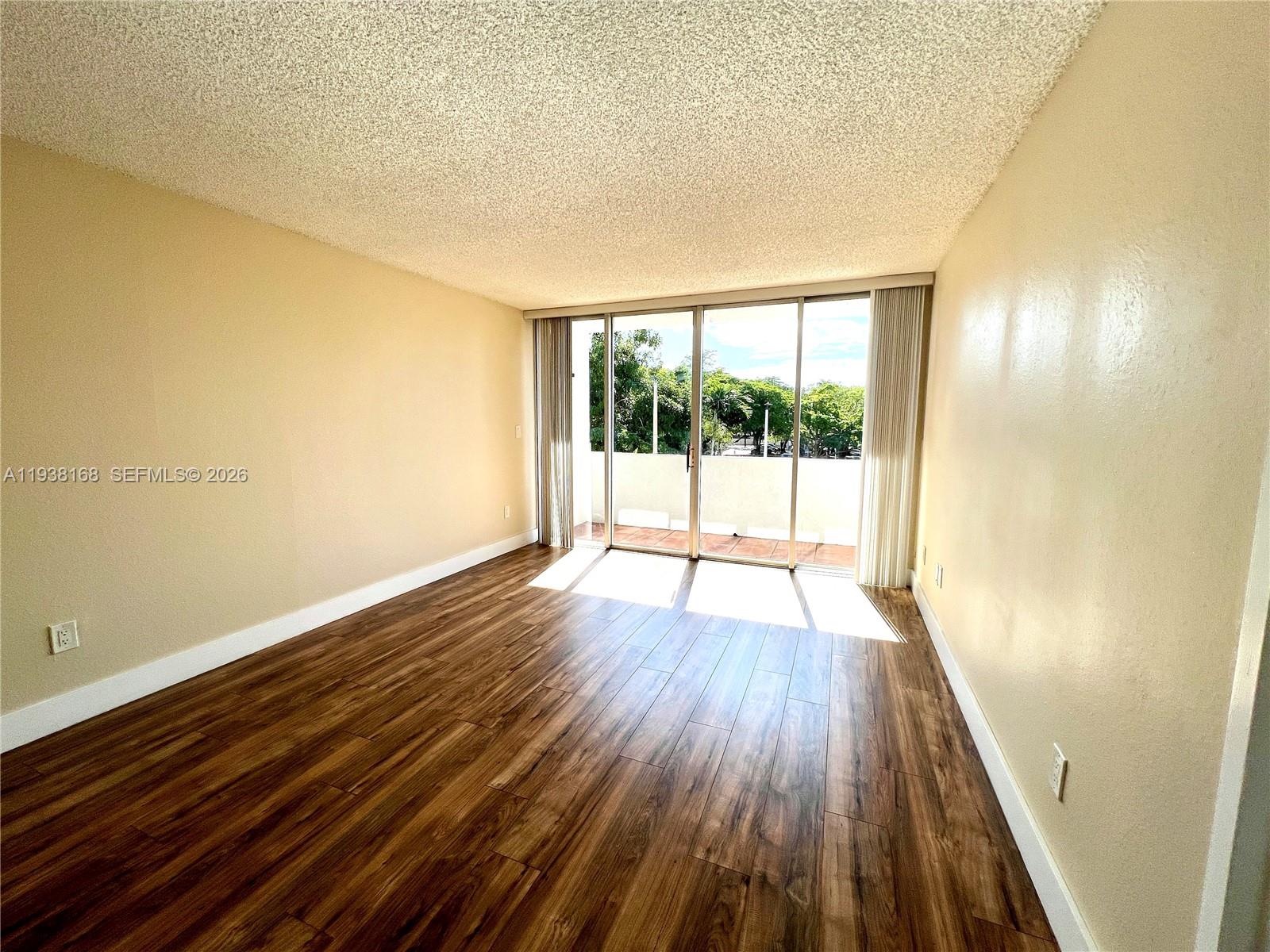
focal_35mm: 13
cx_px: 635
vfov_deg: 89.9
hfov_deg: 106.2
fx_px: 477
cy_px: 476
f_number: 1.8
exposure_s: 1/1155
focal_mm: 1.57
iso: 32
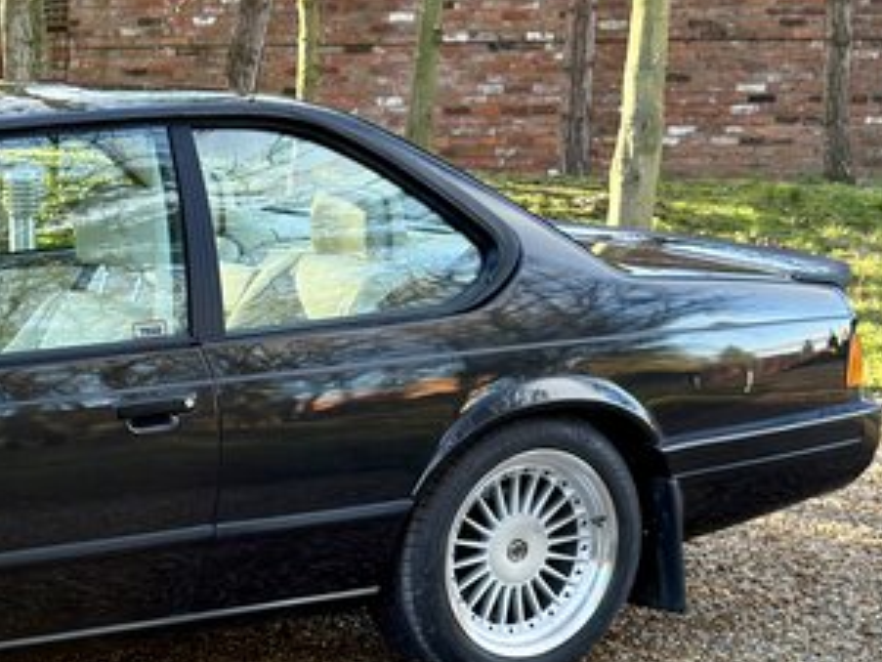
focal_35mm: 93
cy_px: 688
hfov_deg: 19.9
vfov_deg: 15.6
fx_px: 2371
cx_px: -158
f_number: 1.78
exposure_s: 1/200
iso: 100
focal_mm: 6.76
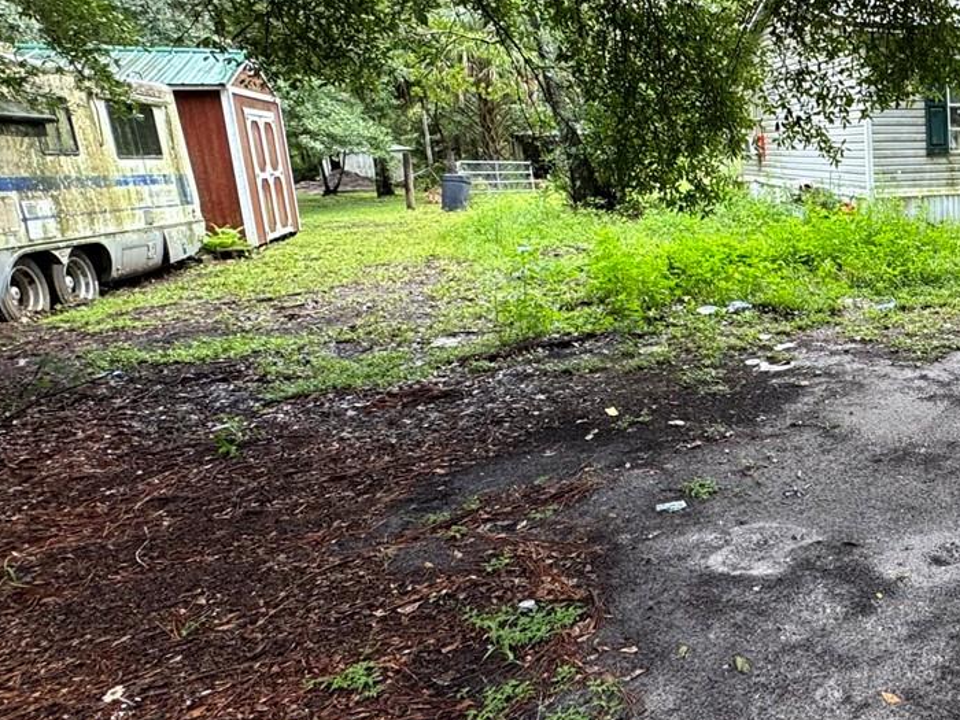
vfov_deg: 44.0
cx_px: 977
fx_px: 887
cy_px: 309
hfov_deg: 46.6
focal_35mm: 32
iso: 50
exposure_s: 1/99
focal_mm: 2.22
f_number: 2.2
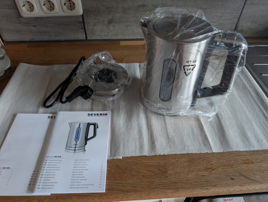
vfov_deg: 56.9
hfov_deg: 71.5
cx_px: 134
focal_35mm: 24
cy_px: 101
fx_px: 186
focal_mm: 6.9
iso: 244
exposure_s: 1/23.8
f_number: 1.68
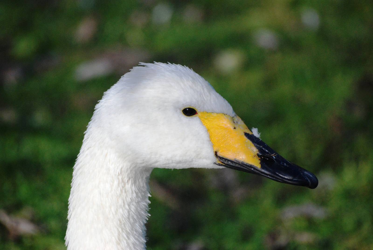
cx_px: 186
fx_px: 3734
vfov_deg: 3.8
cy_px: 125
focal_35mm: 360
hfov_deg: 5.7
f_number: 6.3
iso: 1000
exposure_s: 1/2500
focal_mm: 240
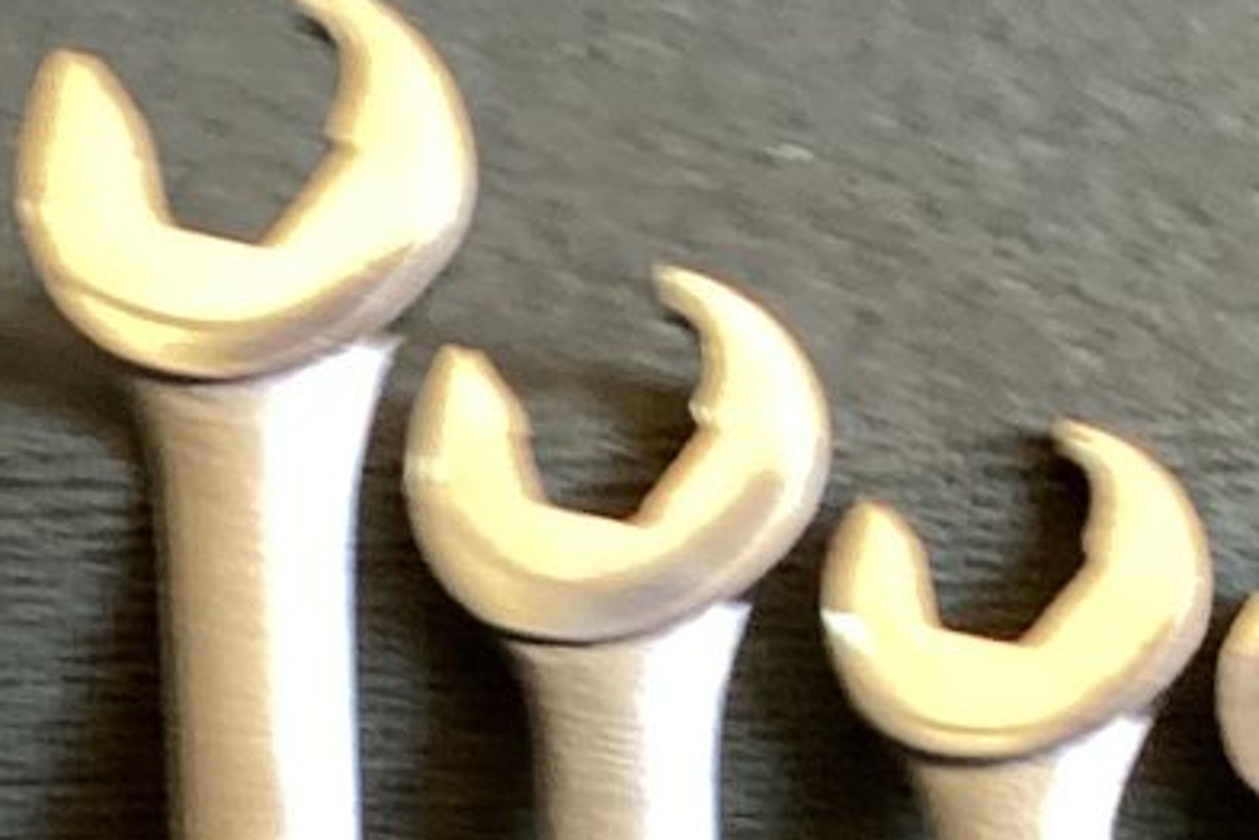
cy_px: 1755
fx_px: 4336
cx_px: 316
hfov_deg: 16.4
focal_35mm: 124
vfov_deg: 10.1
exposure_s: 1/50
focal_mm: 3.3
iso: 80
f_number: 2.4
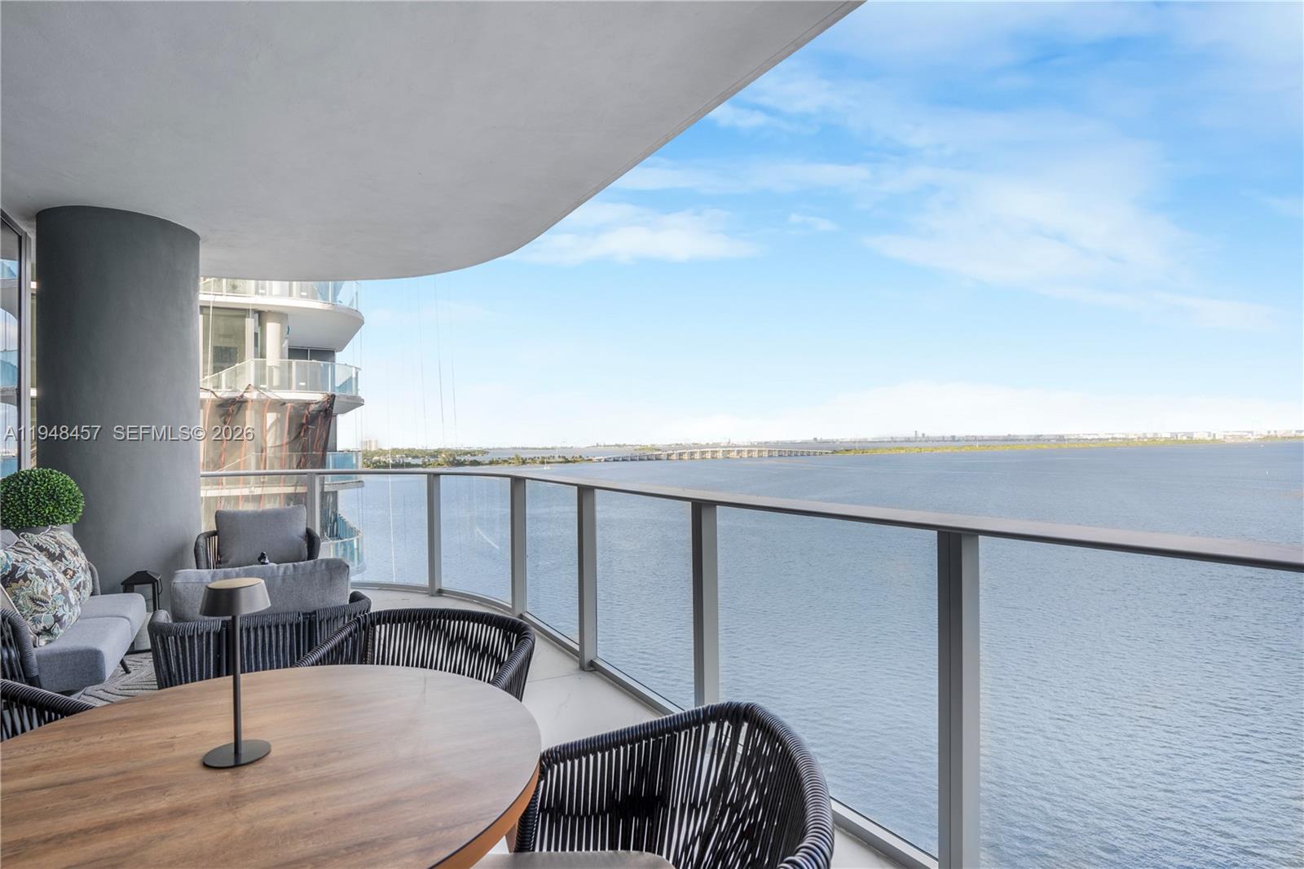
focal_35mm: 17
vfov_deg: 70.4
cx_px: 652
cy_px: 434
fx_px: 616
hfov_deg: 93.3
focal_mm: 17
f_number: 8
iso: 125
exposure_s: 1/100
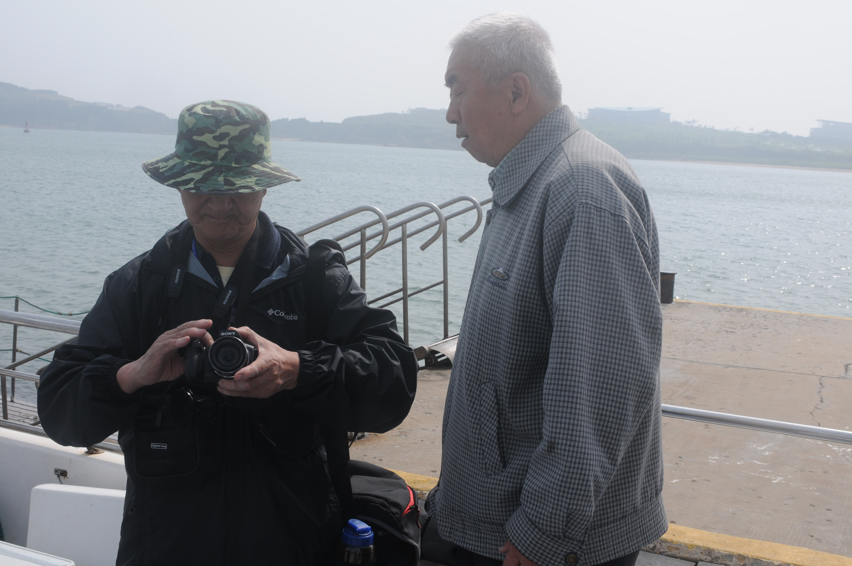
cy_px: 283
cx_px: 426
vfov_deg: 31.8
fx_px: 993
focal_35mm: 42
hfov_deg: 46.4
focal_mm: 28
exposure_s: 1/400
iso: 200
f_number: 10
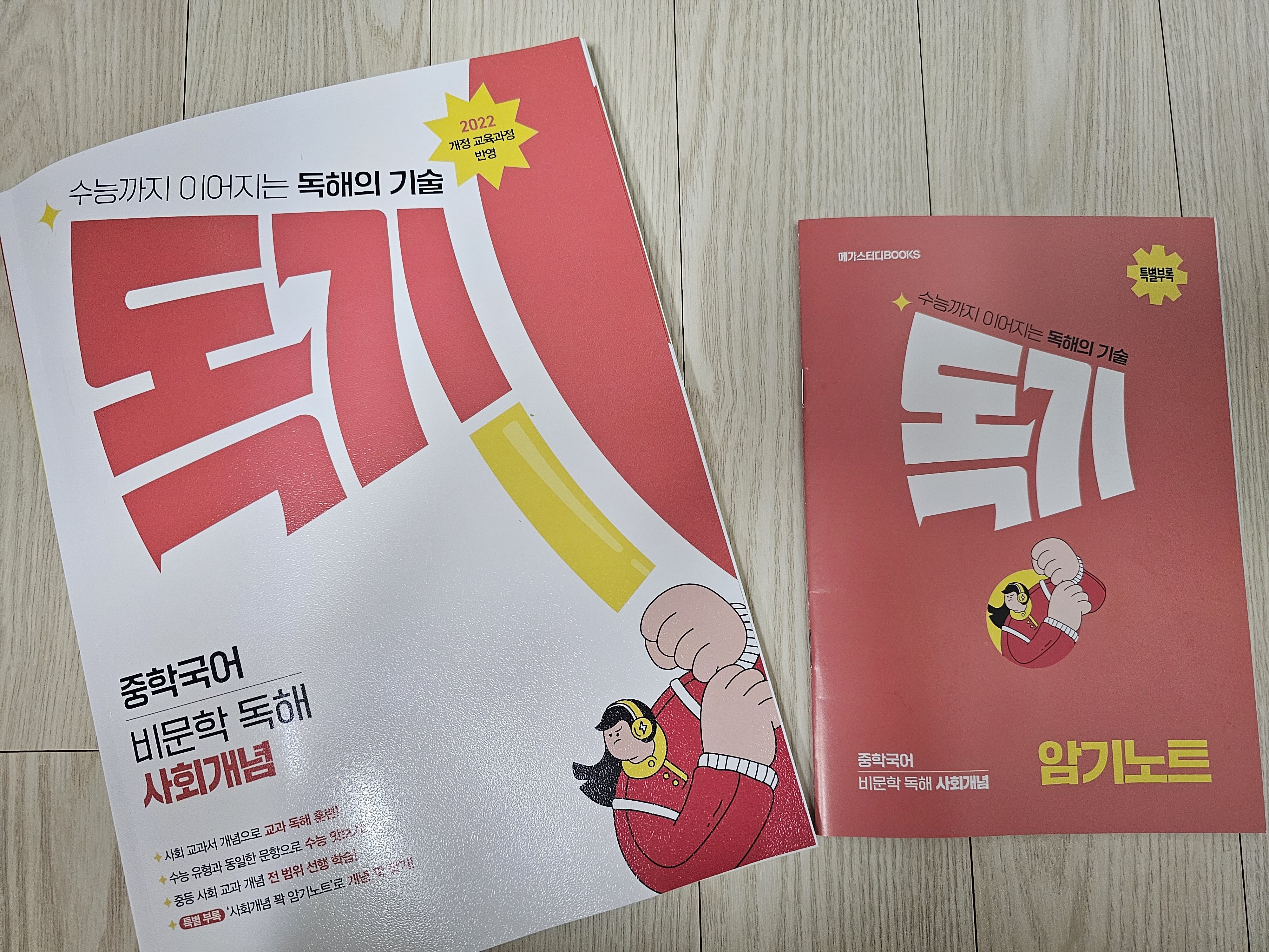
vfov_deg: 58.9
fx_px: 843
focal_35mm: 23
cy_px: 476
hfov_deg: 73.9
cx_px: 634
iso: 800
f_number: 1.7
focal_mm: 6.3
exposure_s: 1/120
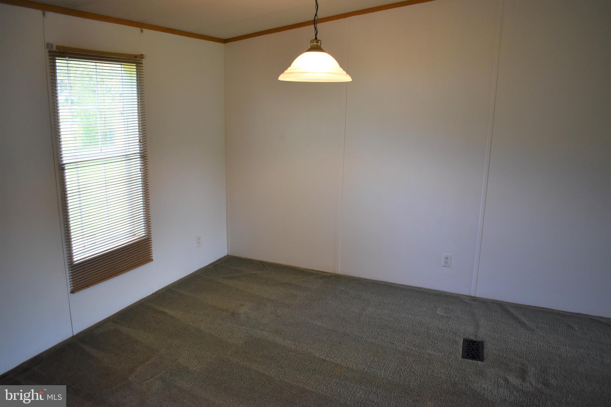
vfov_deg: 47.9
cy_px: 204
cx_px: 306
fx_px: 458
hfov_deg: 67.4
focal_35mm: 27
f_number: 3.5
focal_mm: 18
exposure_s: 1/125
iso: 800
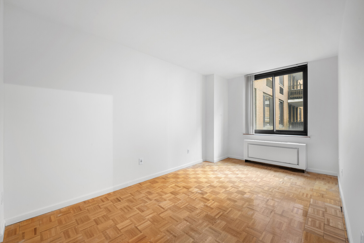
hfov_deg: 100.4
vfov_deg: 77.4
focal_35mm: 15
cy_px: 122
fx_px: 152
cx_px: 182
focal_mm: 15
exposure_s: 5
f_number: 11
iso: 400
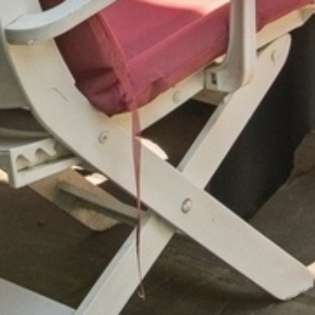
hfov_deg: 11.6
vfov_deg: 10.6
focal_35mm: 138
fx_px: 1421
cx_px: 592
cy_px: -476
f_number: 8
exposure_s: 1/100
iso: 200
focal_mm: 12
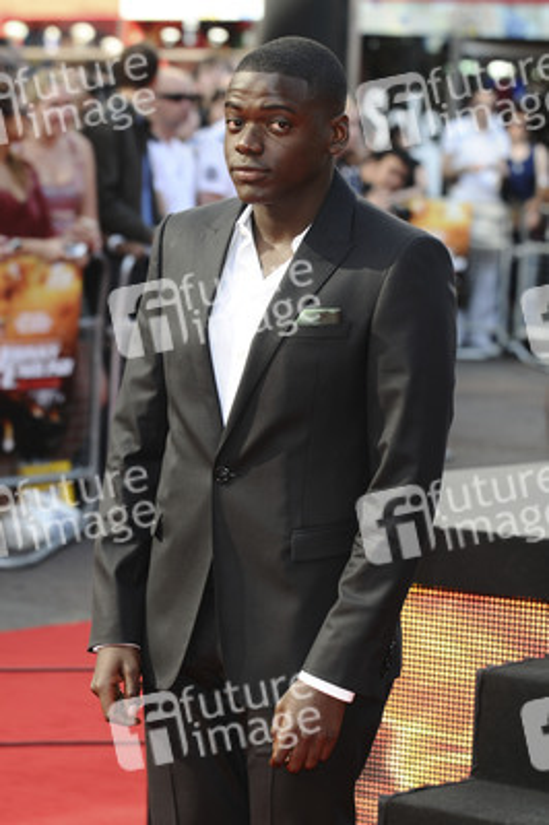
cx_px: 274
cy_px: 412
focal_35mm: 138
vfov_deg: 14.9
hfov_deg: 9.9
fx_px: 3162
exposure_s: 1/250
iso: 200
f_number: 4.5
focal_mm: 92
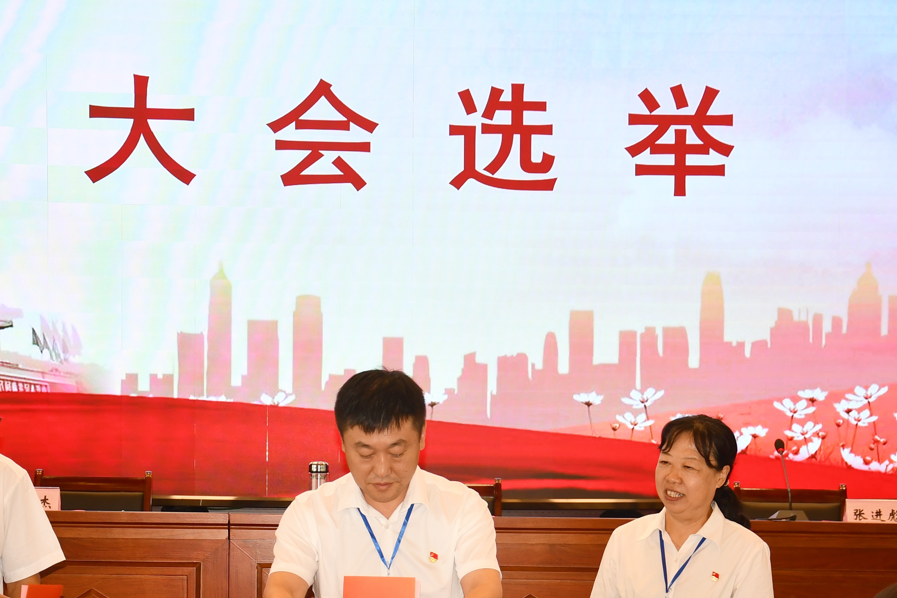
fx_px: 2018
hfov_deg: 25.1
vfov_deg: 16.7
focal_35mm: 81
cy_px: 521
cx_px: 465
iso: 400
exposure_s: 1/80
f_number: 4.2
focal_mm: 30
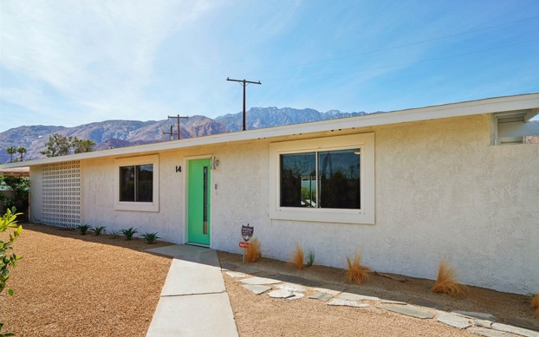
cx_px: 276
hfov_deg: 79.6
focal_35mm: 22
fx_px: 323
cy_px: 174
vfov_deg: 55.1
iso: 100
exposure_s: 1/250
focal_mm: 21
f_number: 8
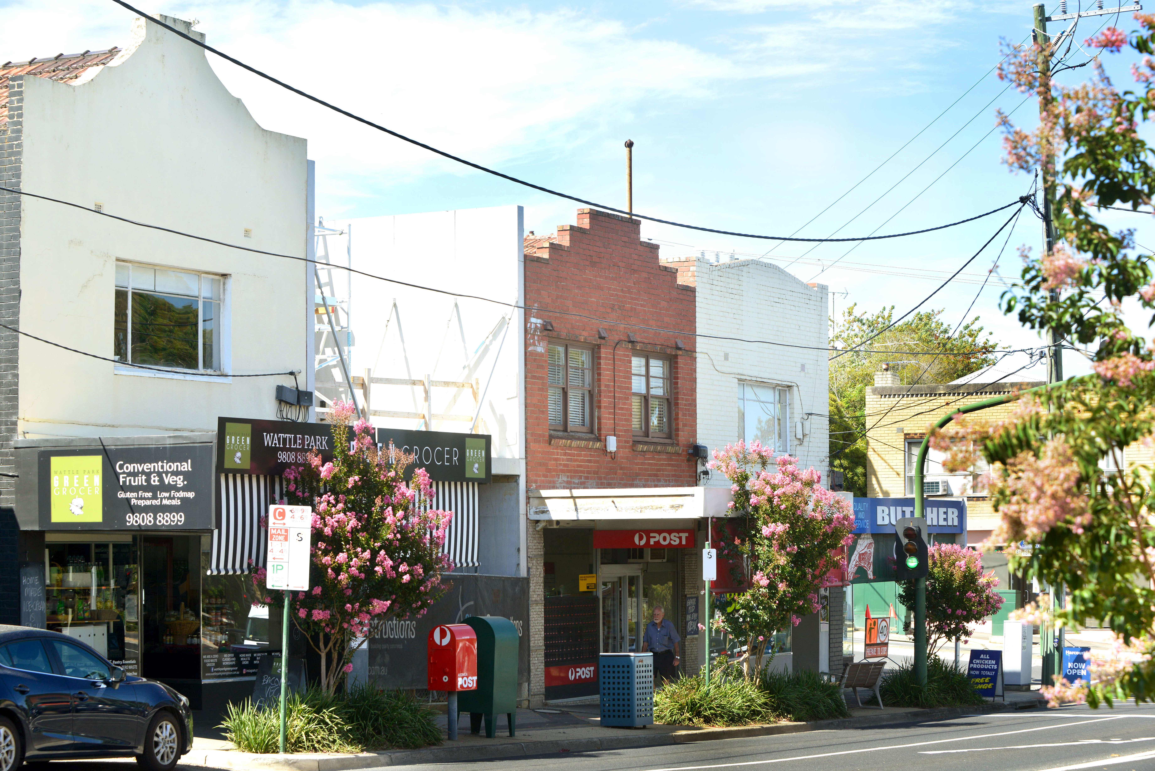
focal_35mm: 80
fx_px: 2567
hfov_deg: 25.4
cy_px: 386
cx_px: 578
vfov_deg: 17.1
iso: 400
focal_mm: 80
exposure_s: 1/400
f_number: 8
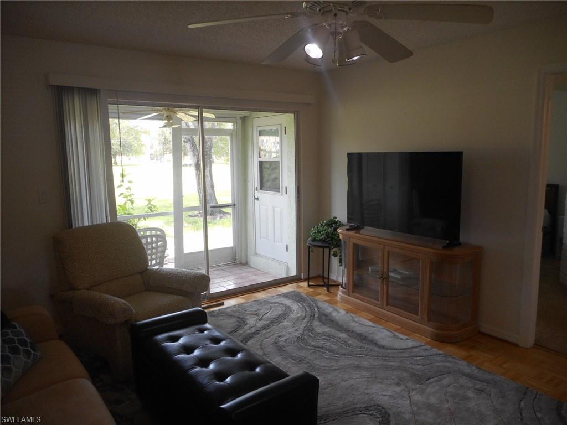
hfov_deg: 69.4
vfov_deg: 54.9
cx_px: 284
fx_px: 409
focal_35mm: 25
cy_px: 212
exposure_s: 1/30
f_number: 3.7
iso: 140
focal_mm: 4.5
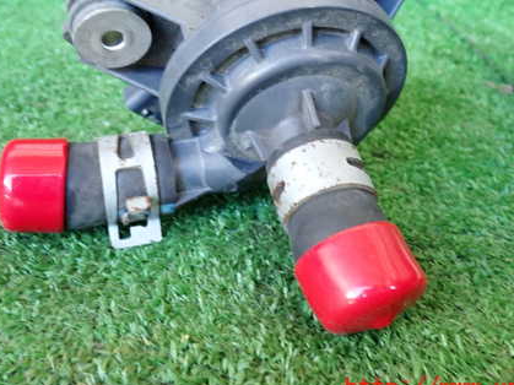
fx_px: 638
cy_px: 129
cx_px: 254
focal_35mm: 43
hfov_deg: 43.9
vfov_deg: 33.3
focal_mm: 5.4
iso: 200
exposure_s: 1/30
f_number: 2.3
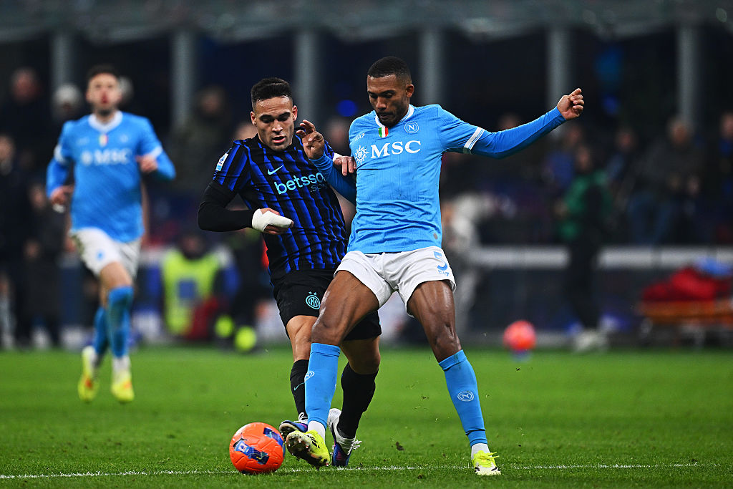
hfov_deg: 5.2
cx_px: 366
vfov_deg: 3.4
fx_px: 8145
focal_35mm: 400
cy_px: 244
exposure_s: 1/1600
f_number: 2.8
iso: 1600
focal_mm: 400
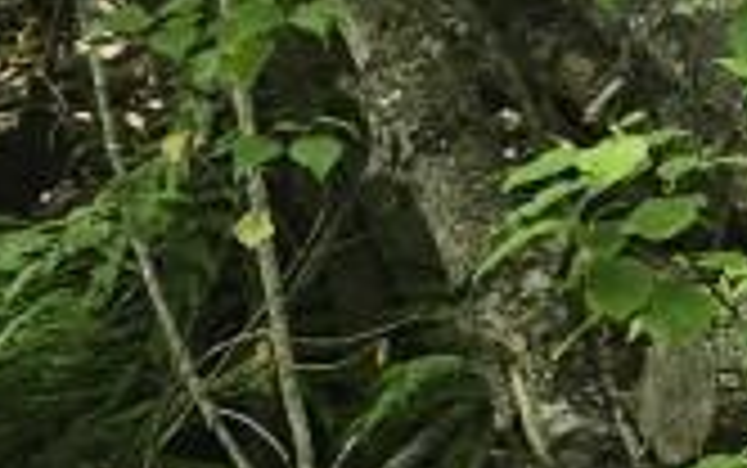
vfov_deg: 8.2
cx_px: 1966
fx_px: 3056
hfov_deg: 11.0
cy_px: -590
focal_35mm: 150
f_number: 1.8
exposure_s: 1/522
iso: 32
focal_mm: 5.4
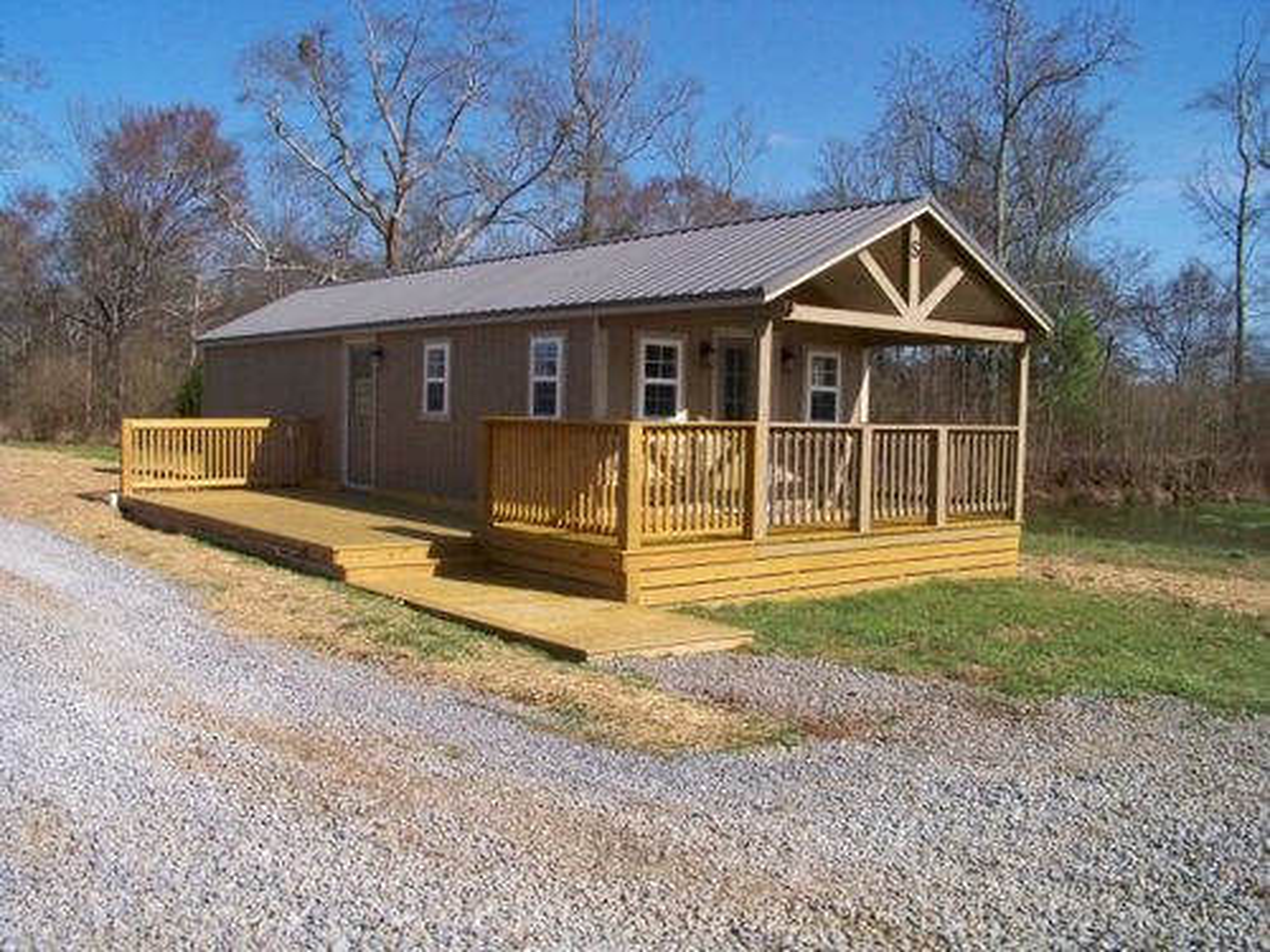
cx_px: 635
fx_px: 1211
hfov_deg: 55.4
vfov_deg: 42.9
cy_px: 476
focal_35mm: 33
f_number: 5.6
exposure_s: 1/2000
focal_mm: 5.85
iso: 400
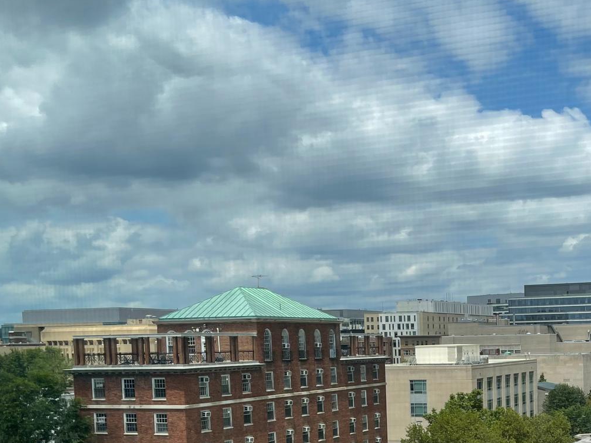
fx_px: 871
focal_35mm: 51
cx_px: 526
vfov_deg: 27.4
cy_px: 411
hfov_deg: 35.4
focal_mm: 5.1
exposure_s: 1/3344
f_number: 1.6
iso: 32
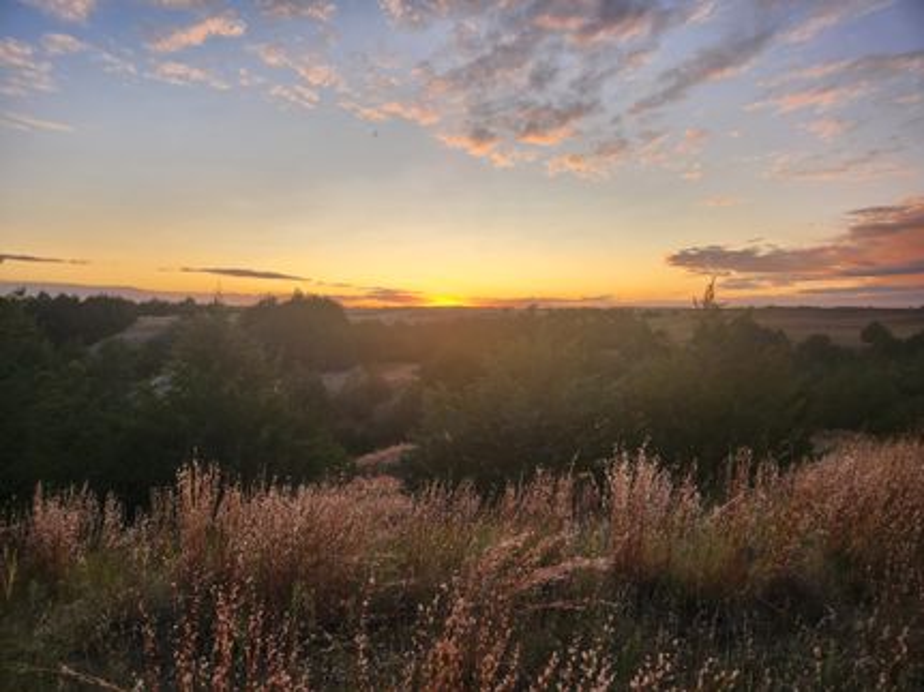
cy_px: 346
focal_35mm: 23
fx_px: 614
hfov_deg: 73.9
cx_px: 462
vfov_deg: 58.9
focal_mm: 5.4
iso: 20
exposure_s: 1/207
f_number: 1.8
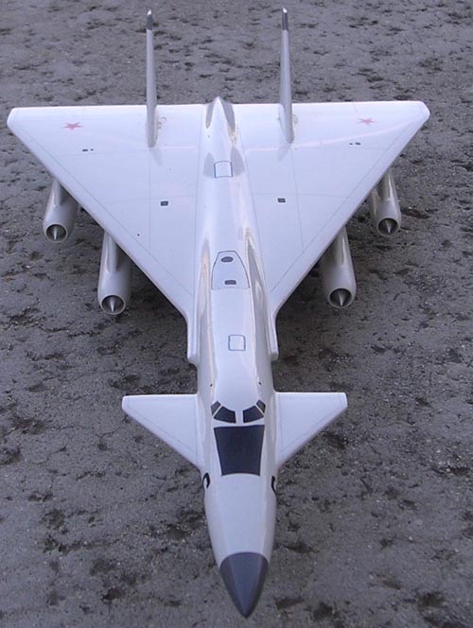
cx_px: 236
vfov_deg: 48.9
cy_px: 314
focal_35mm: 38
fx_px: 691
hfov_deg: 37.8
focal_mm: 5.8
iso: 100
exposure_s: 1/224
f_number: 2.8
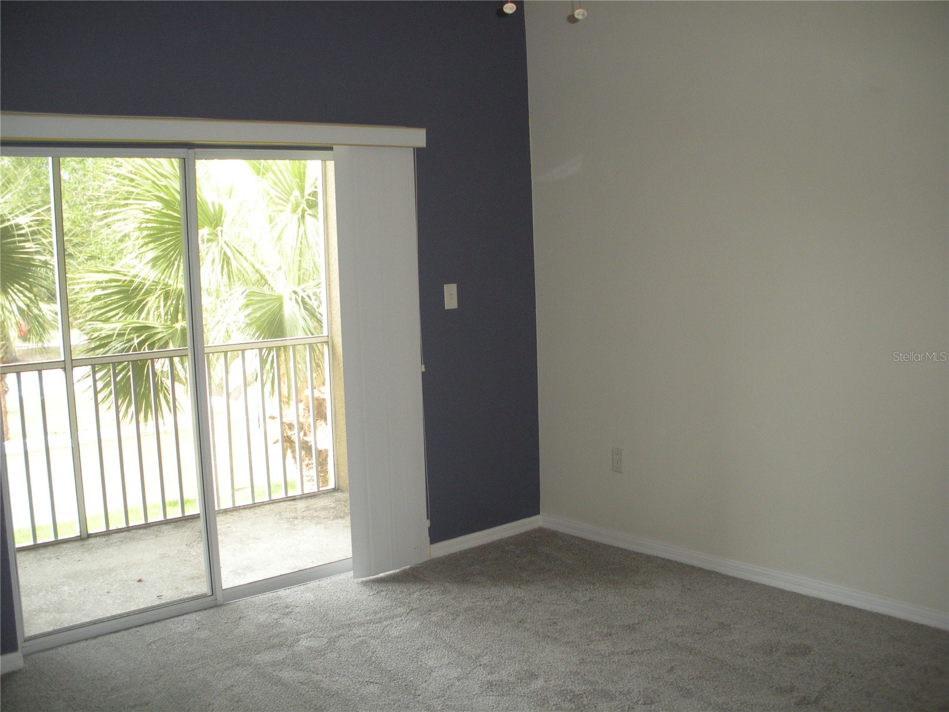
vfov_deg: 39.7
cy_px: 356
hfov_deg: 51.4
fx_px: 987
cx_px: 474
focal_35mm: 36
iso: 190
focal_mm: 6.3
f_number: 3.5
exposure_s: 1/52.3
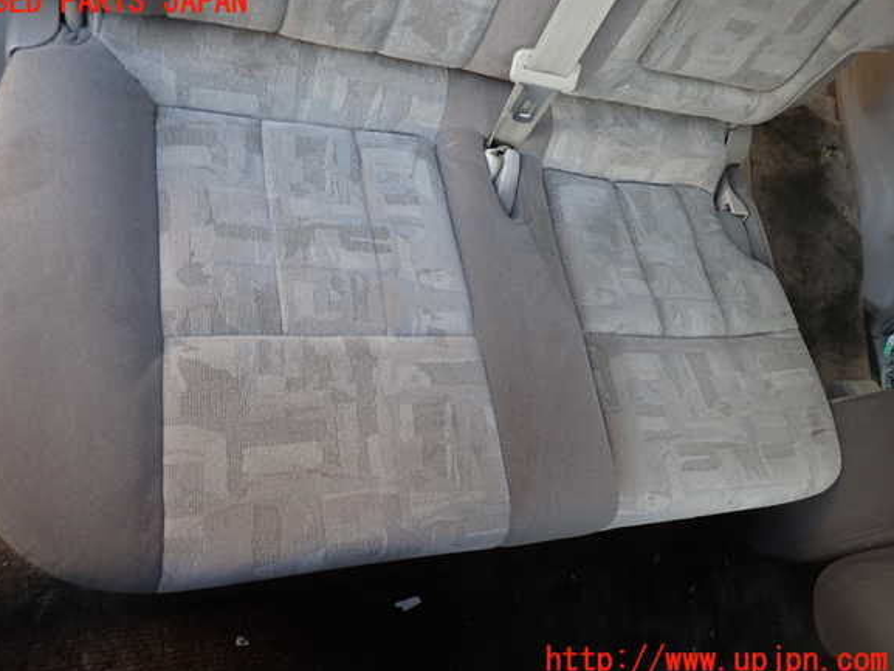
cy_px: 332
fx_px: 672
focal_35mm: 26
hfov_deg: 67.3
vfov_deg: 53.1
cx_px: 431
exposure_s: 1/40
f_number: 2
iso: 200
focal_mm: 4.5
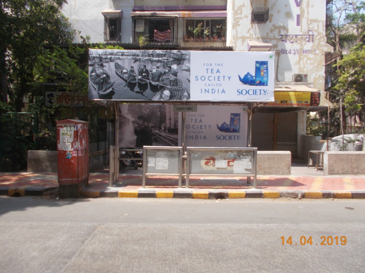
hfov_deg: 67.3
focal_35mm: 26
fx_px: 274
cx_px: 182
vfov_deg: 53.1
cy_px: 136
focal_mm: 4.6
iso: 80
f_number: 3.2
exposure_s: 1/400
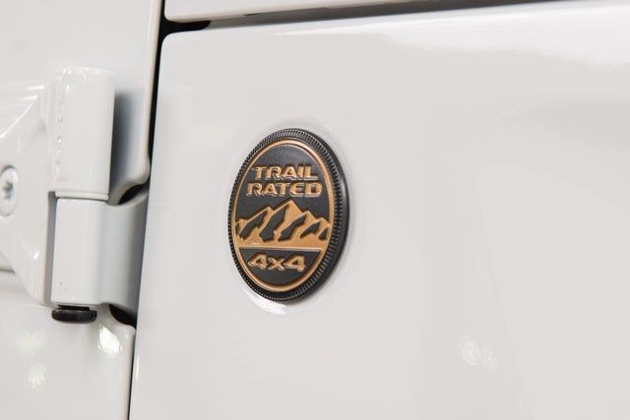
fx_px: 1838
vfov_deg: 13.0
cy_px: 210
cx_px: 315
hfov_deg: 19.5
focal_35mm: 105
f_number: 7.1
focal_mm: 70
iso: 500
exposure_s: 1/30
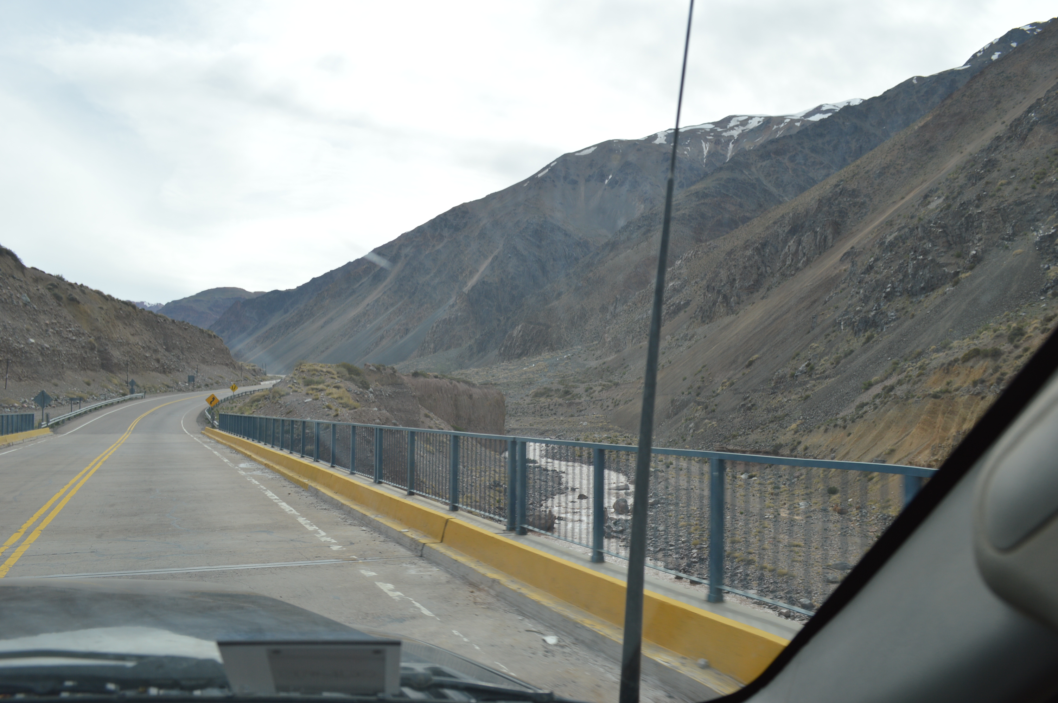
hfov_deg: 67.4
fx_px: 793
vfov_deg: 47.8
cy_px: 352
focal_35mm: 27
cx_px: 529
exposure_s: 1/250
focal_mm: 18
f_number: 8
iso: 100
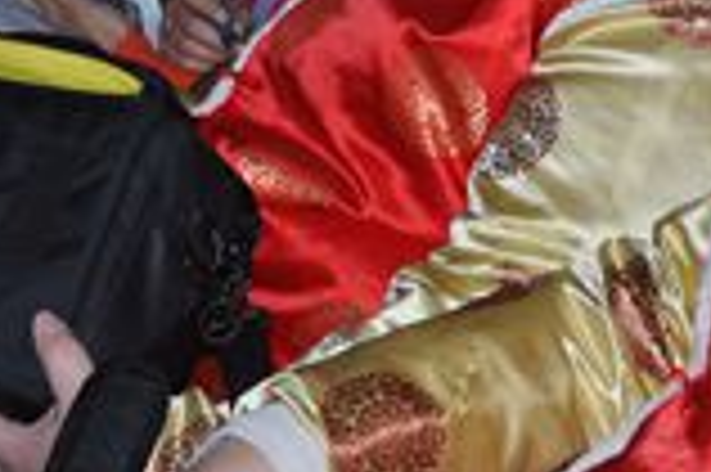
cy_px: -31
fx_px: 2723
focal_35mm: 138
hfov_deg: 14.7
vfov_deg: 9.8
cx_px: 639
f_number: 4.2
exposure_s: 1/60
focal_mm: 34
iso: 400
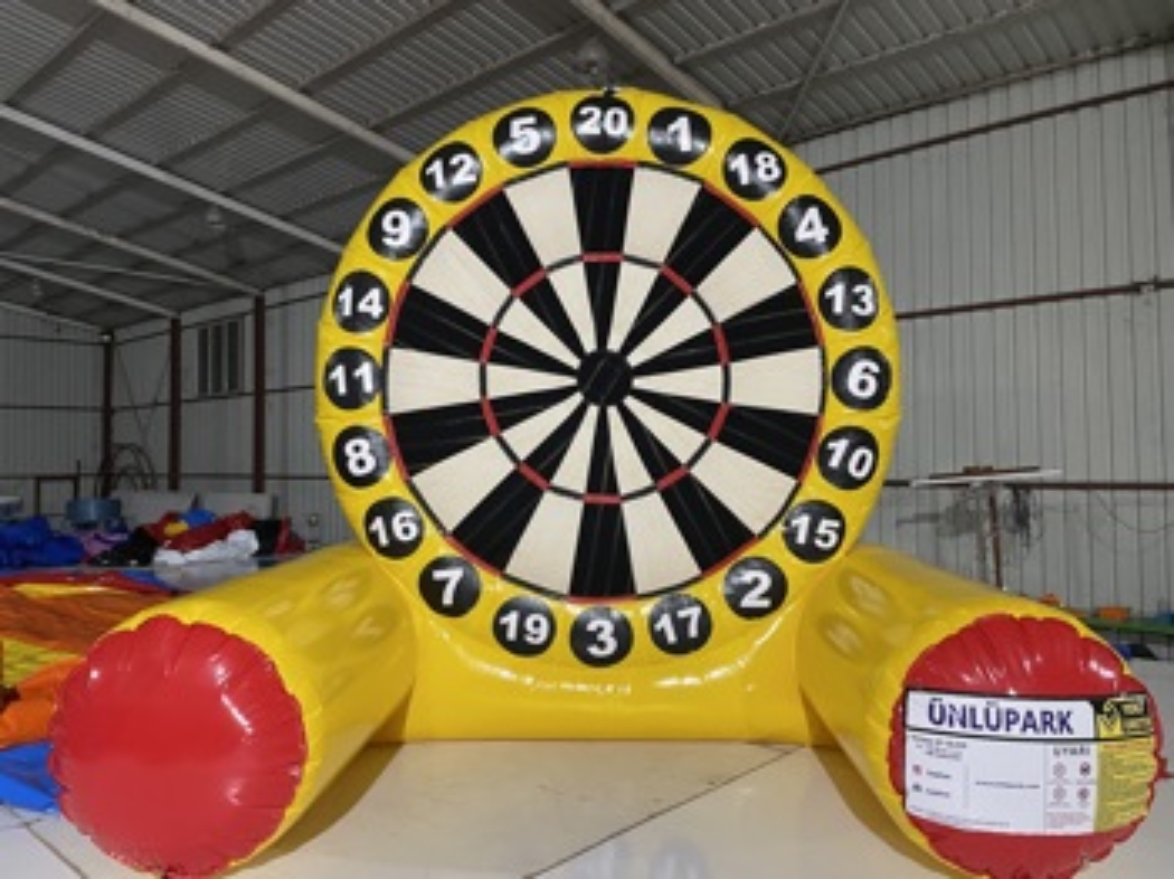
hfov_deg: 67.3
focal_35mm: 26
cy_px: 440
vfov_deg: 53.0
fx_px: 881
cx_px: 587
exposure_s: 1/50
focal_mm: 4.2
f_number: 1.6
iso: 400
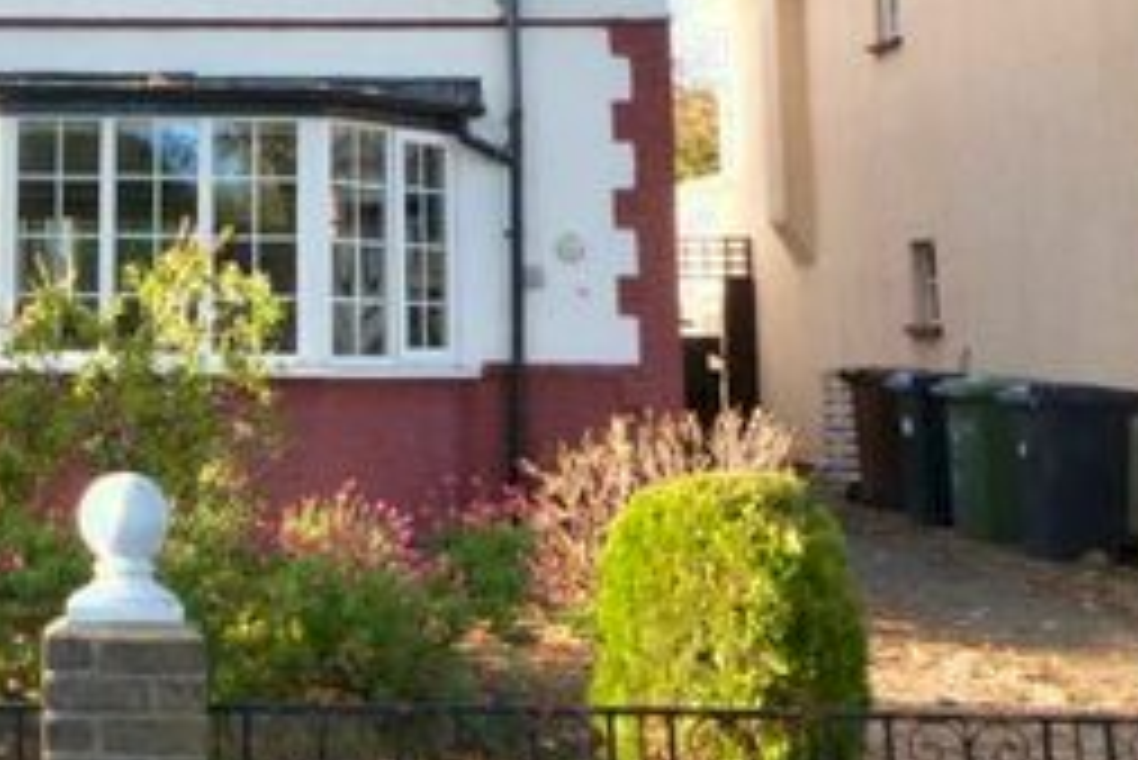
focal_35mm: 58
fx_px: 1834
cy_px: 36
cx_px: 45
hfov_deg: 32.2
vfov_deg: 22.7
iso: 800
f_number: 13
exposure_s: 1/100
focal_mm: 14
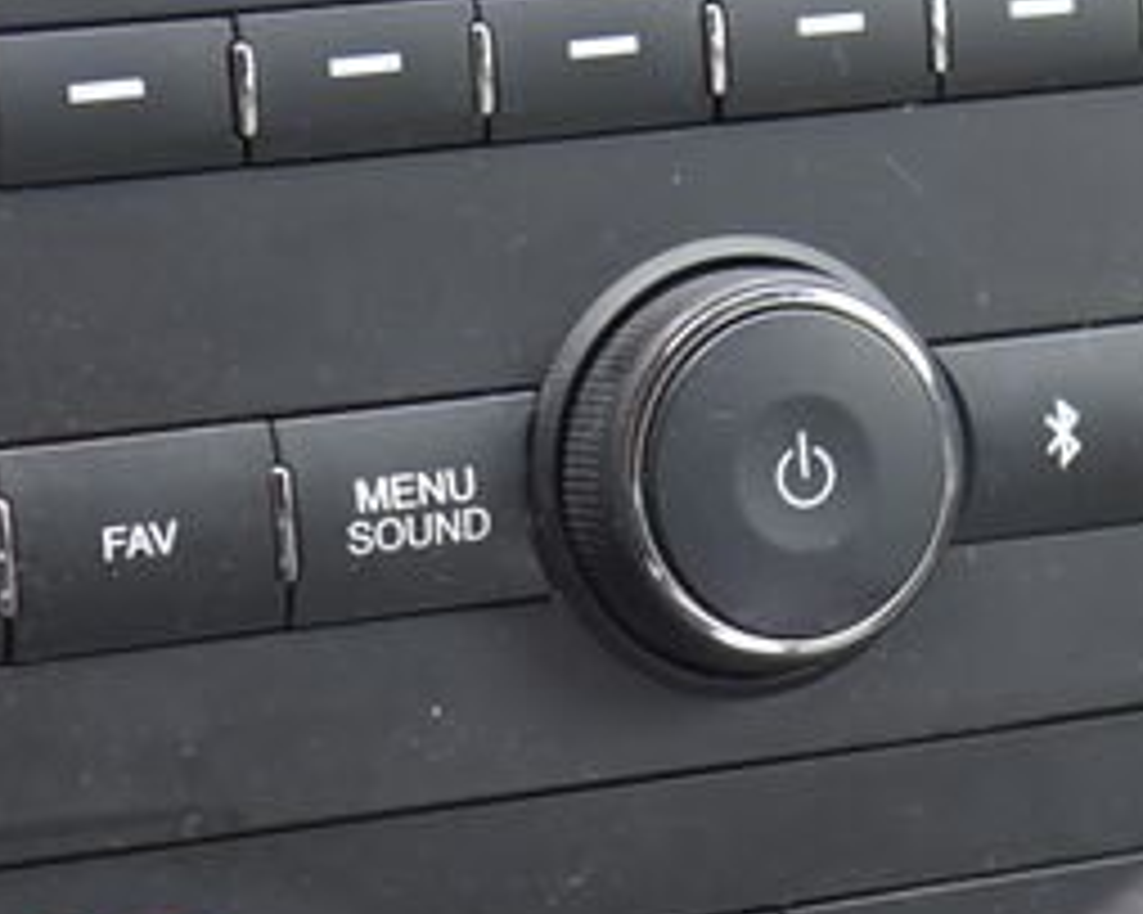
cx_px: 454
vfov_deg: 8.9
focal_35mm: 174
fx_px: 5884
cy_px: 572
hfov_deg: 11.1
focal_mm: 46
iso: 500
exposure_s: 1/13
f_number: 4
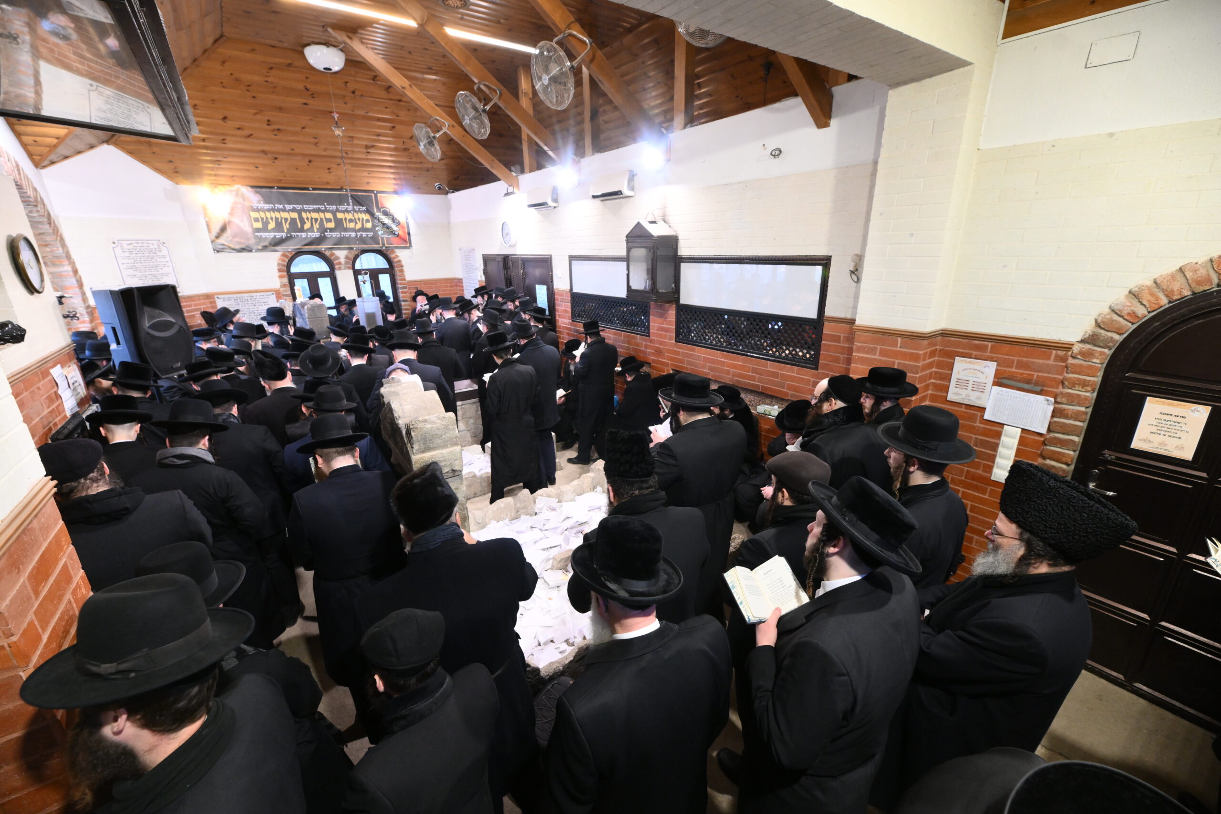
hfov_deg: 104.3
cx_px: 610
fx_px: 475
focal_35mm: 14
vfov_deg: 81.2
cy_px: 407
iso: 3200
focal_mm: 14
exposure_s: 1/100
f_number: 5
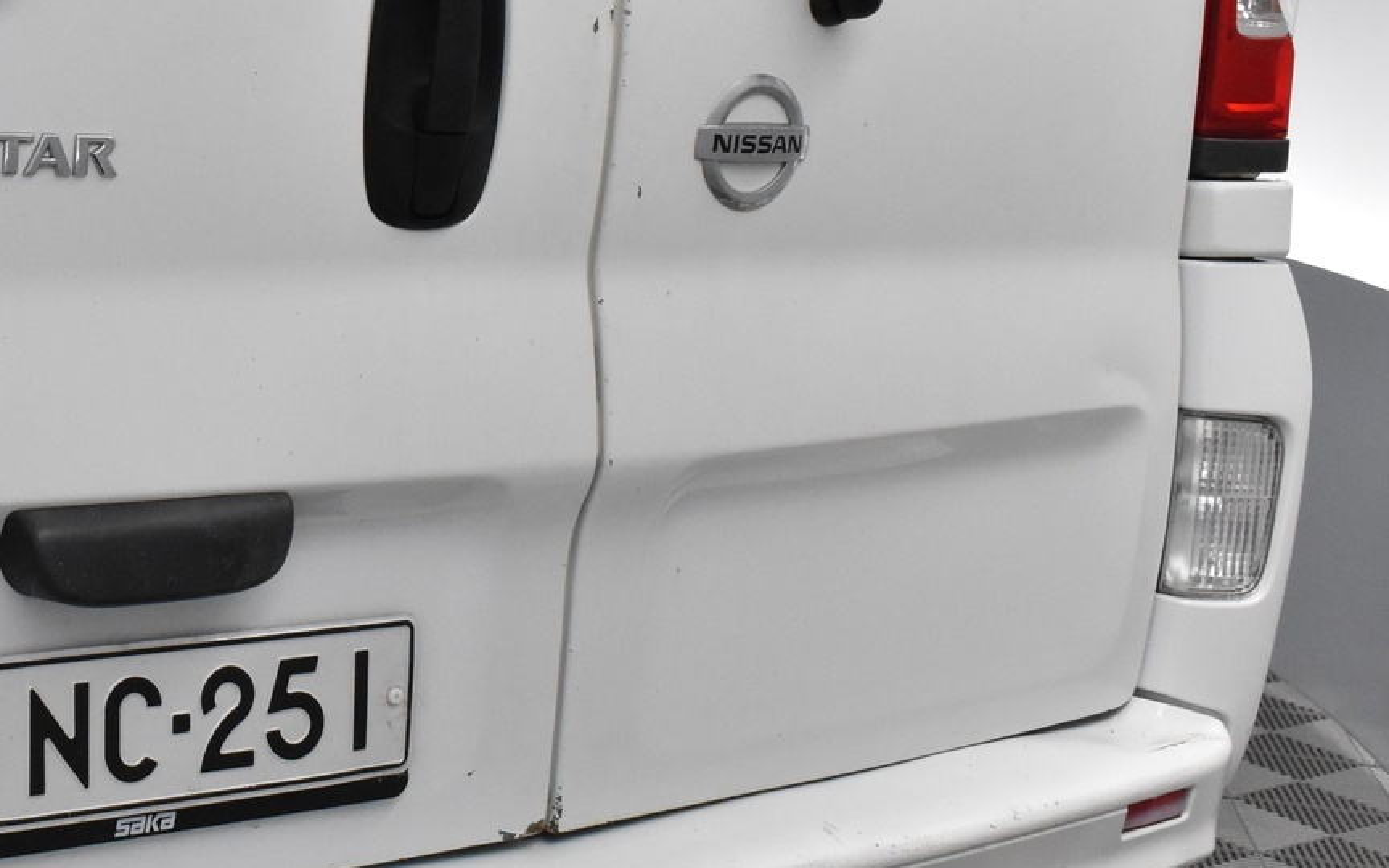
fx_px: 2385
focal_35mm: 63
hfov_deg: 31.0
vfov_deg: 20.6
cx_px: 131
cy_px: 301
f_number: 7.1
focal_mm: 22
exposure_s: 1/200
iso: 3200
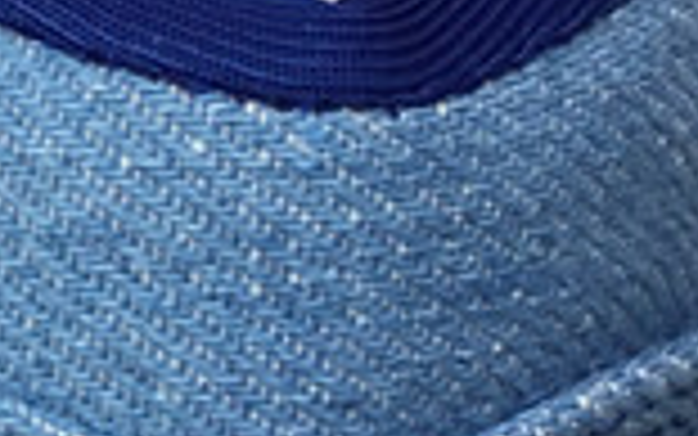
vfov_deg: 6.8
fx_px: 3635
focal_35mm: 191
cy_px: 569
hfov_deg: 10.6
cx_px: -338
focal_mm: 3.3
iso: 25
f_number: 2.4
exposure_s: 1/100
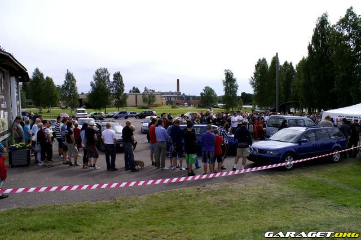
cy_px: 120
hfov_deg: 67.4
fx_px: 271
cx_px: 180
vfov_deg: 47.9
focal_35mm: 27
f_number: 5.6
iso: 200
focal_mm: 18
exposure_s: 1/1000
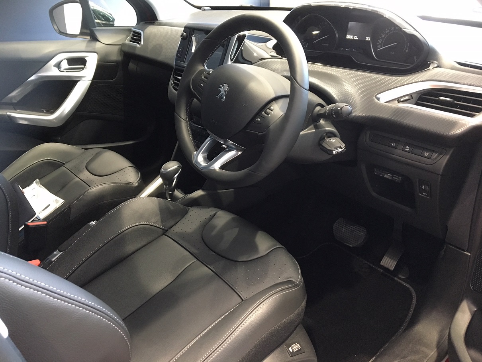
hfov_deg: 61.6
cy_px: 181
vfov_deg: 48.2
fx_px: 404
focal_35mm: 29
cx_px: 241
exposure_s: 1/24
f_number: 2.2
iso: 200
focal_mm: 4.15
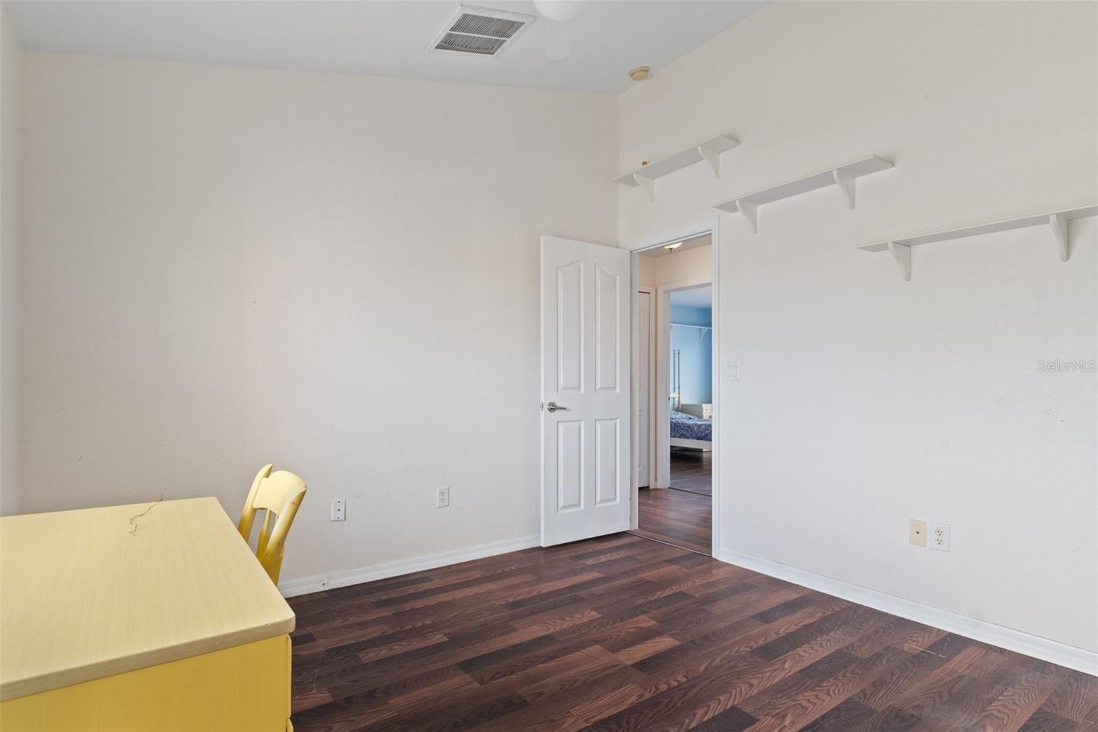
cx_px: 549
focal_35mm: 18
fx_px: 549
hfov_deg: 90.0
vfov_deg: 67.4
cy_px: 366
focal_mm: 12
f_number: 8
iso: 250
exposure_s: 1
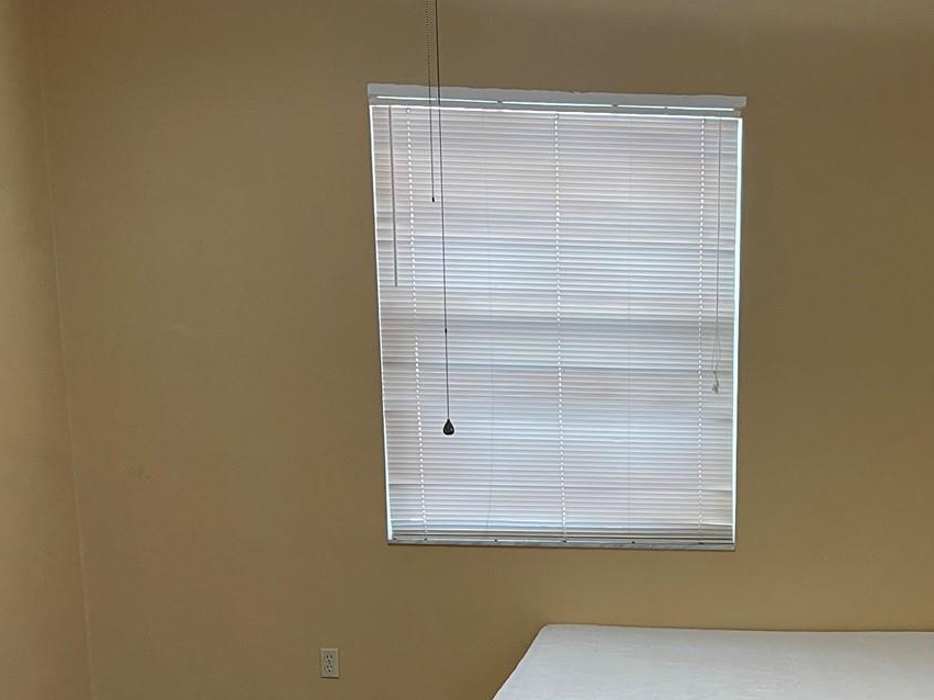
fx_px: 1268
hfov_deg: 38.8
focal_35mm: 47
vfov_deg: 29.4
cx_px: 758
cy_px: 648
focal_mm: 5.1
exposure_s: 1/60
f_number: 1.6
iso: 320
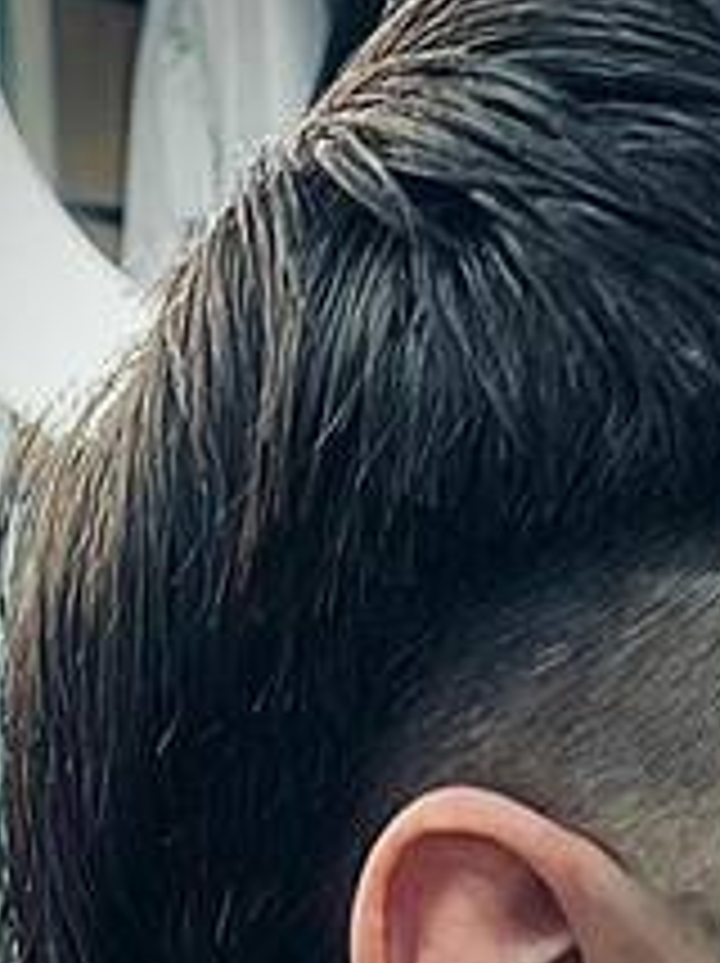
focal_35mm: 73
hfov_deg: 19.0
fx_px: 2029
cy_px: 909
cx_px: 860
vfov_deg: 25.7
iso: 80
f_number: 1.5
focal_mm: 5.7
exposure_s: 1/100
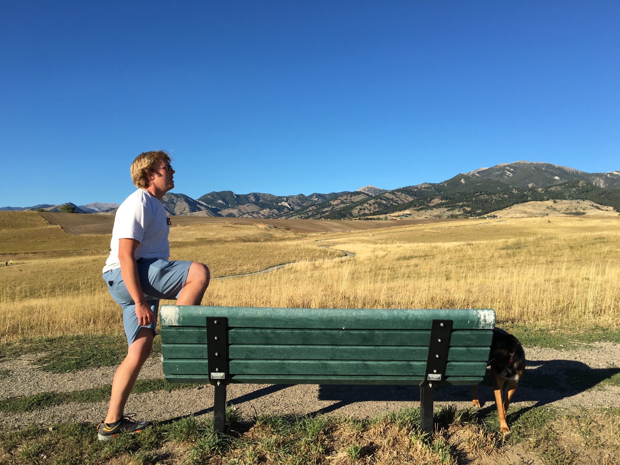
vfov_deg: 48.2
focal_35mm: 29
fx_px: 519
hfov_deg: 61.7
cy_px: 232
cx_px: 310
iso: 25
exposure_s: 1/1304
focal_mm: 4.15
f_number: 2.2
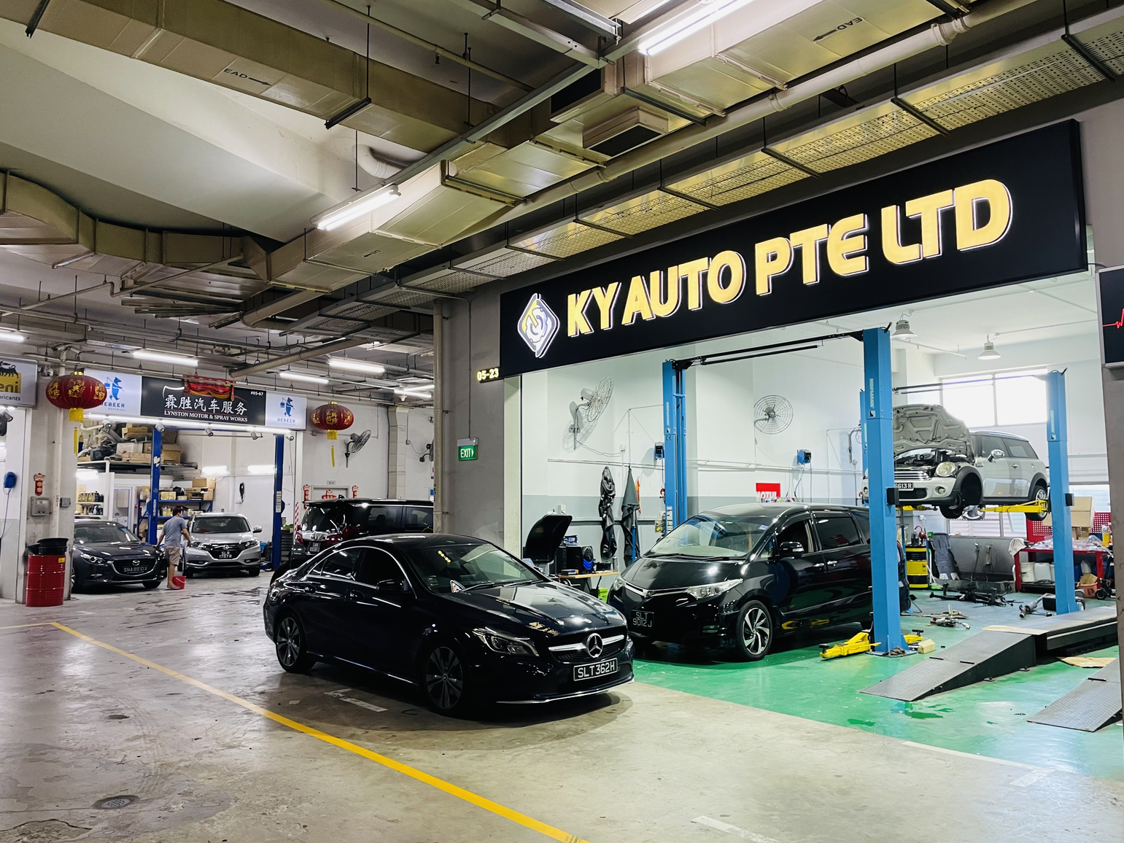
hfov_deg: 65.3
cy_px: 431
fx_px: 877
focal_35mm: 27
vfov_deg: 51.4
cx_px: 555
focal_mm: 4.2
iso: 100
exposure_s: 1/50
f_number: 1.6
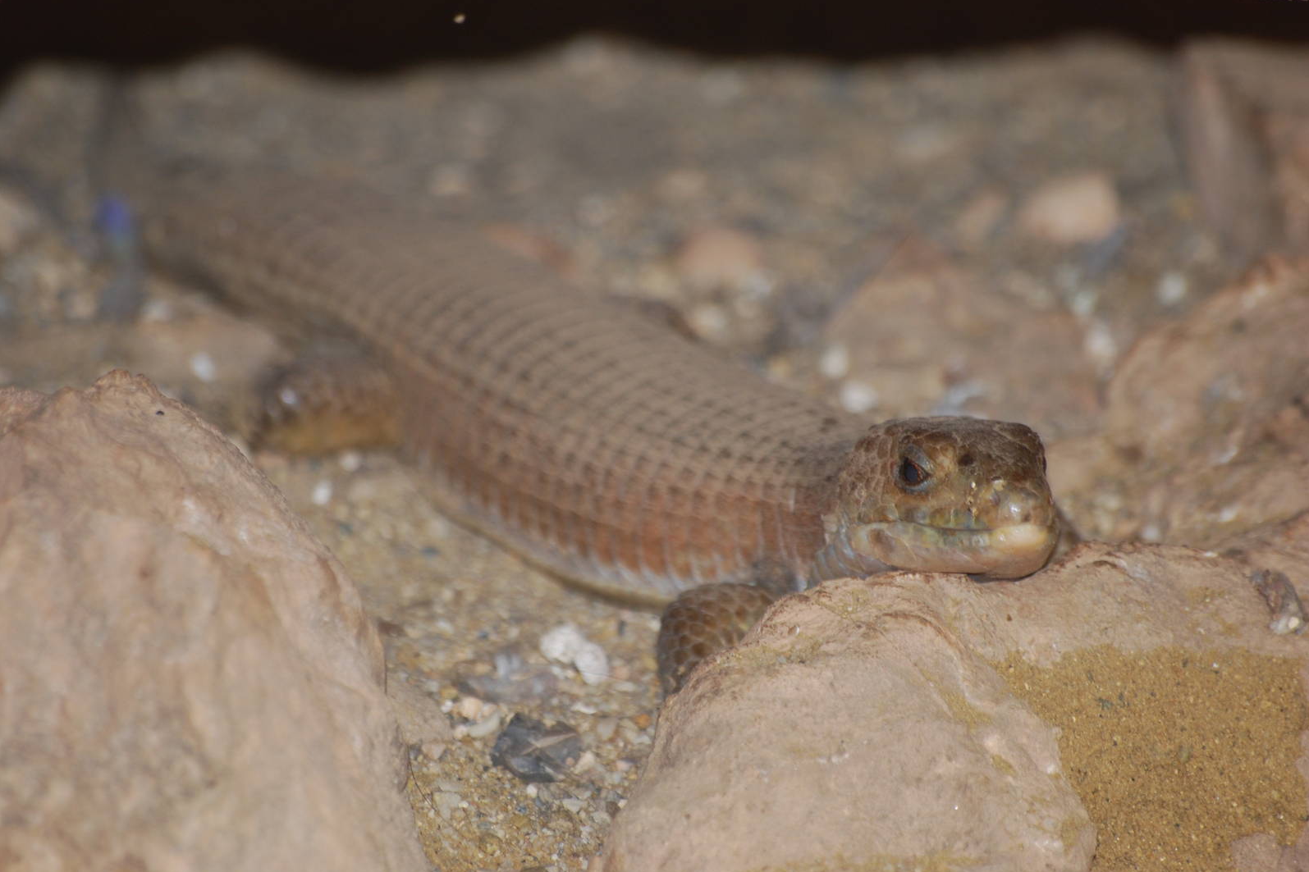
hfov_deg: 4.6
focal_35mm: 452
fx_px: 16432
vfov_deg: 3.0
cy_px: 436
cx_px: 655
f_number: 5.6
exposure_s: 1/125
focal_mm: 300
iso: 250
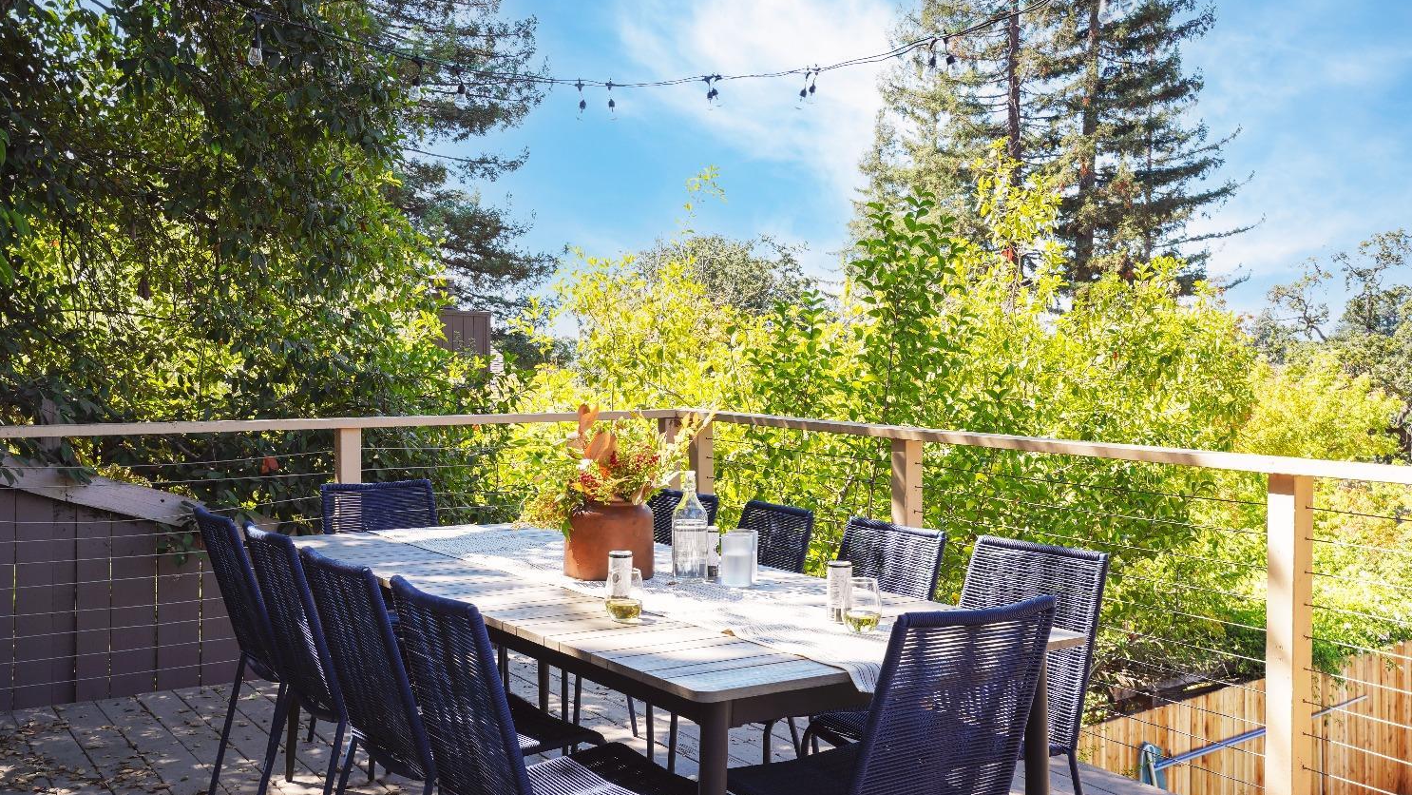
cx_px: 711
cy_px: 410
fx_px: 1385
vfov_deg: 32.0
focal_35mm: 37
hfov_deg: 54.0
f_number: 8
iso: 200
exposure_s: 1/50
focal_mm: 35
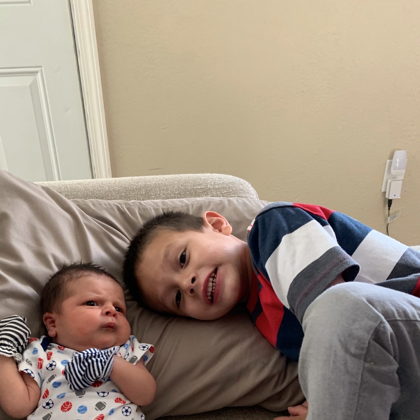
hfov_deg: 44.9
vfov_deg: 42.9
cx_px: 195
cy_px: 336
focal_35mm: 37
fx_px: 508
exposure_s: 1/40
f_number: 1.8
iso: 400
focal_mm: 4.25
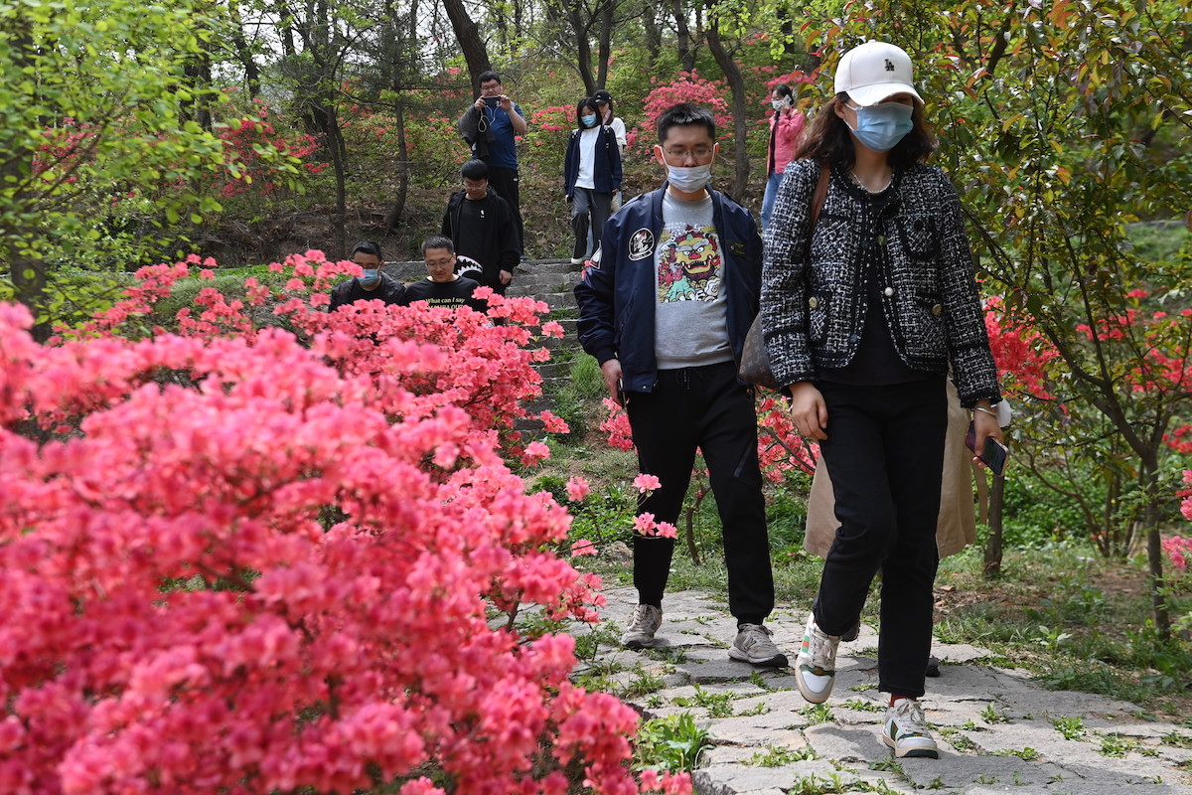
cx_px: 596
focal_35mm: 50
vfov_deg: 27.0
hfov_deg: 39.6
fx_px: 1655
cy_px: 398
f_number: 5.6
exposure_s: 1/500
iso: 250
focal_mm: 50
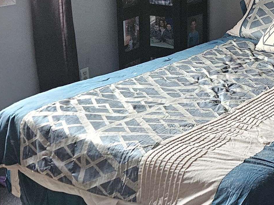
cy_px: 58
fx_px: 594
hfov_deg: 23.7
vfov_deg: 19.5
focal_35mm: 75
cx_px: 328
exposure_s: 1/60
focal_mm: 5.4
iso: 800
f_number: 1.8
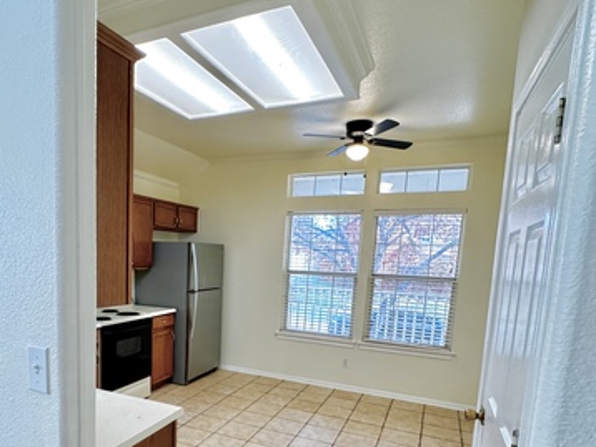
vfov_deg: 53.3
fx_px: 431
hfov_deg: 67.8
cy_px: 316
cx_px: 208
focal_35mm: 25
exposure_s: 1/60
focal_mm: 2.22
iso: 500
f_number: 2.2
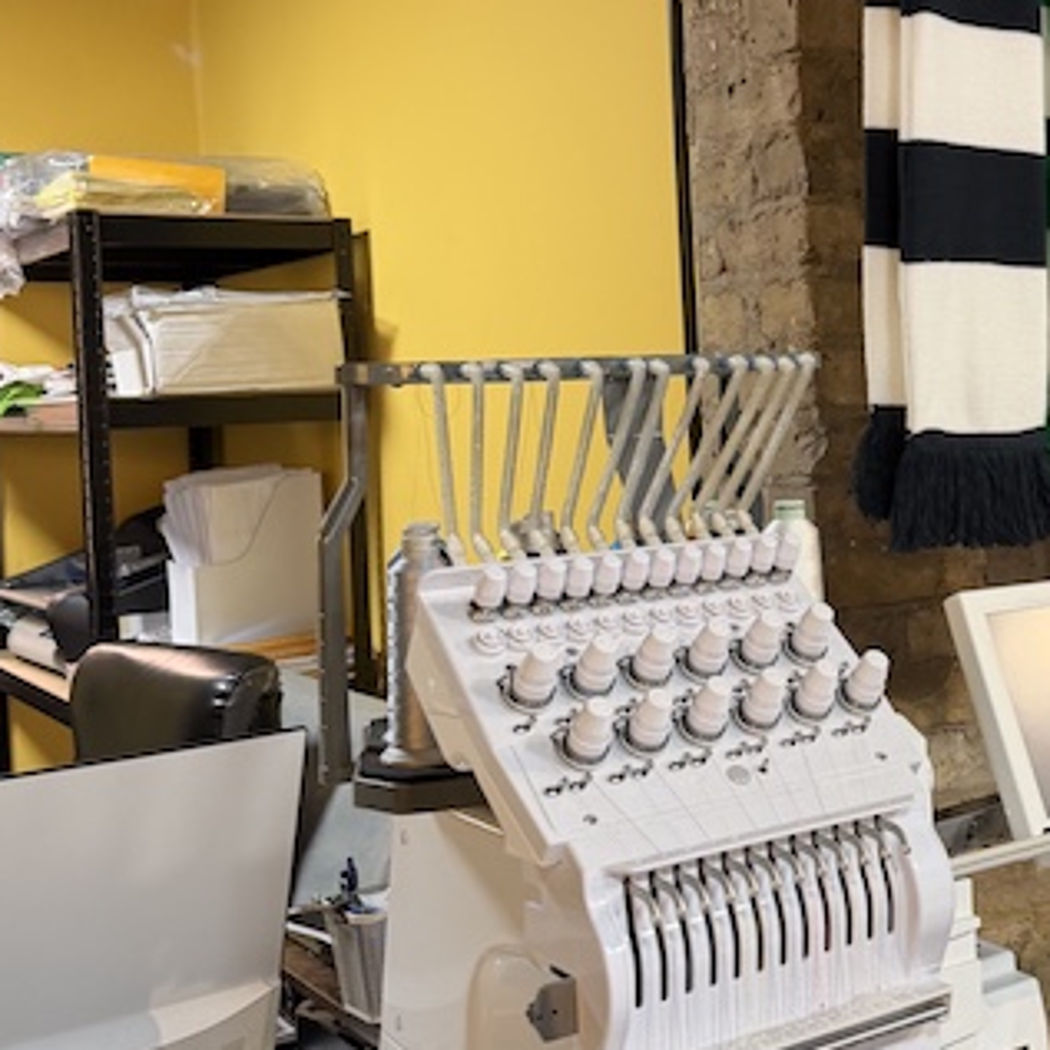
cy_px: 419
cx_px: 901
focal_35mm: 49
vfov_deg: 34.6
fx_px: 1682
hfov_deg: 33.2
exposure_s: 1/50
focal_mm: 6.76
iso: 200
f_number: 1.78
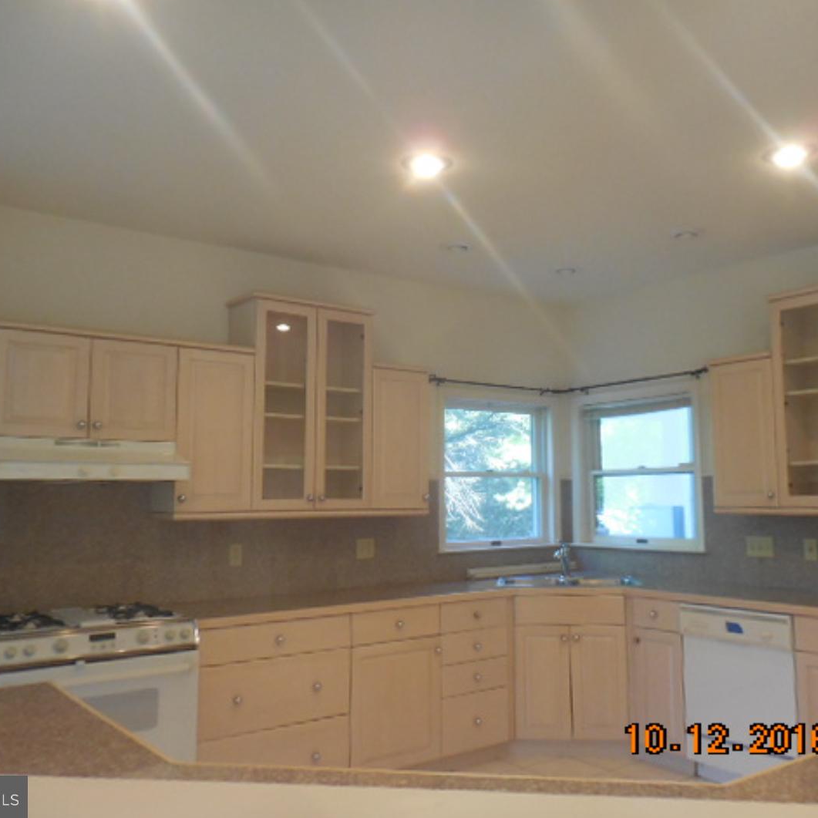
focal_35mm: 30
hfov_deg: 54.0
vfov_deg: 54.0
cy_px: 404
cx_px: 448
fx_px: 802
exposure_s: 1/30
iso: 400
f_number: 3.7
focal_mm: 4.5
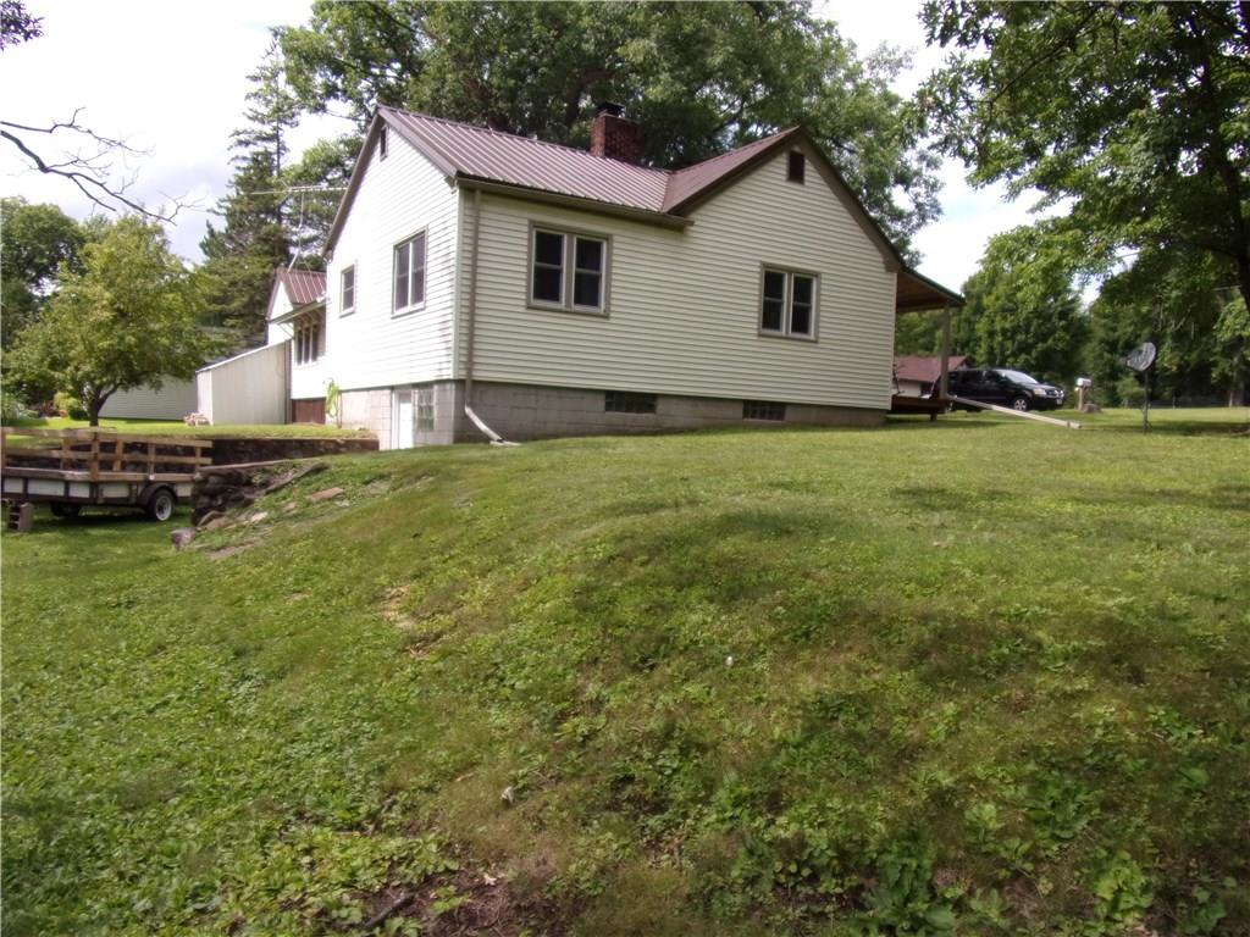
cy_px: 468
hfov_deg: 71.6
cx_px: 625
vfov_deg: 56.8
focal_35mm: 24
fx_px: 867
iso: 80
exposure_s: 1/640
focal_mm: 4.3
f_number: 3.3
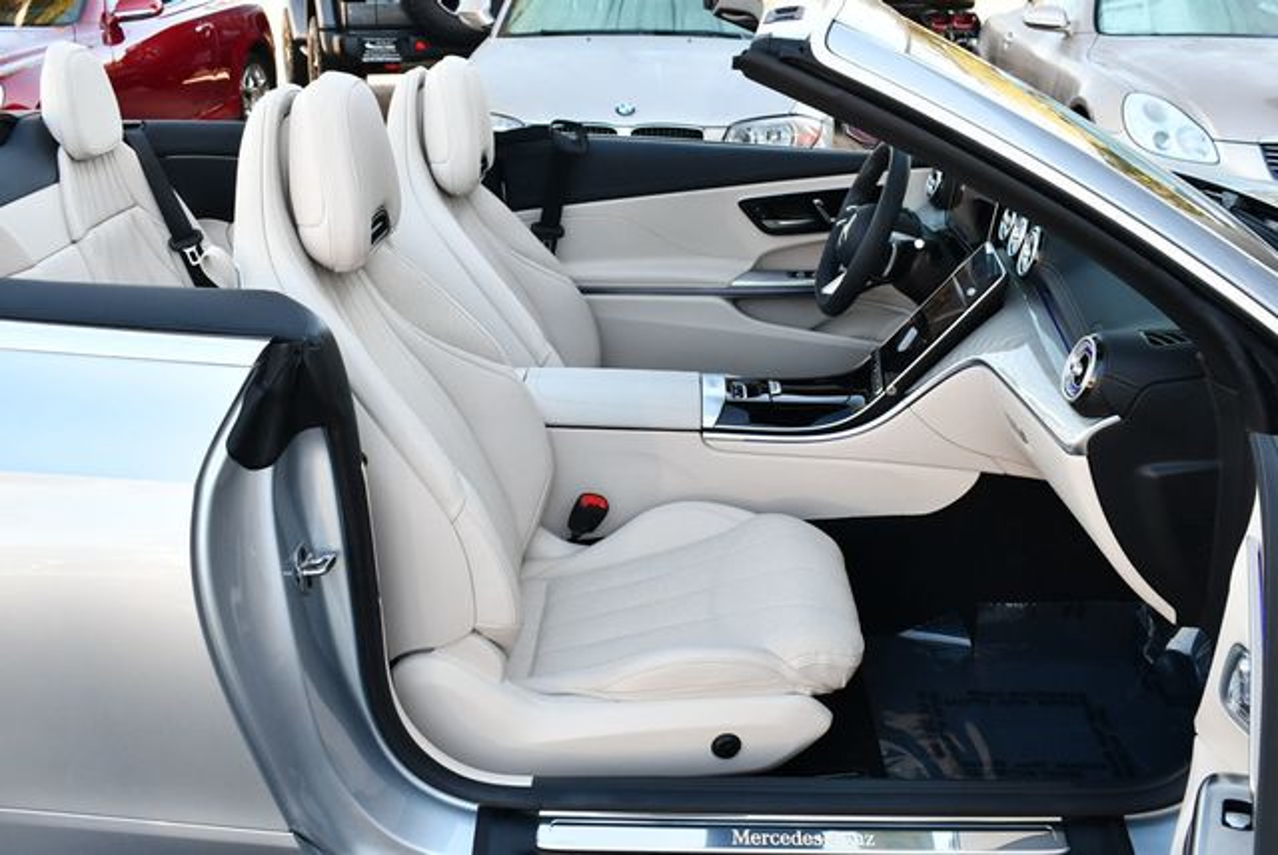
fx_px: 1279
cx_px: 639
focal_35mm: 36
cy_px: 428
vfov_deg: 36.9
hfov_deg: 53.1
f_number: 4.5
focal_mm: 18
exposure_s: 1/250
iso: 400
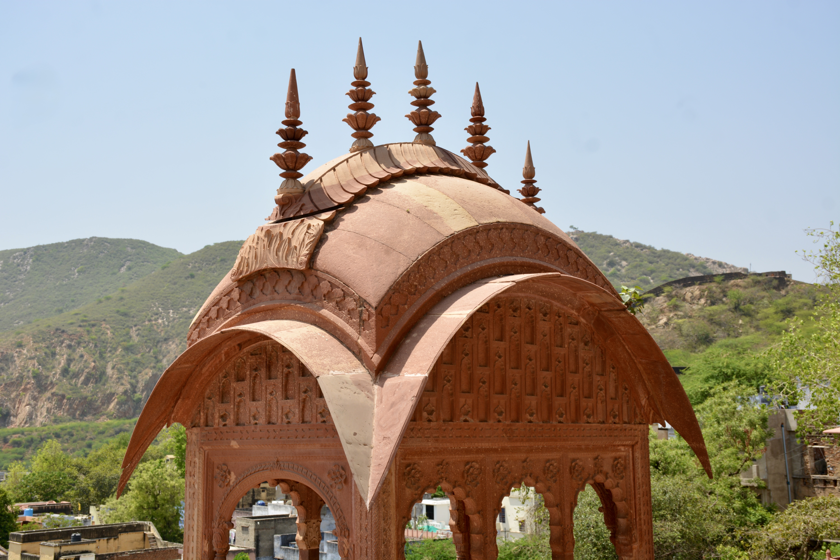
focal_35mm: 48
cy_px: 280
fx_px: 1120
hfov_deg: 41.1
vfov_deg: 28.1
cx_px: 420
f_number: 10
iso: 100
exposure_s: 1/200
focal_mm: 32
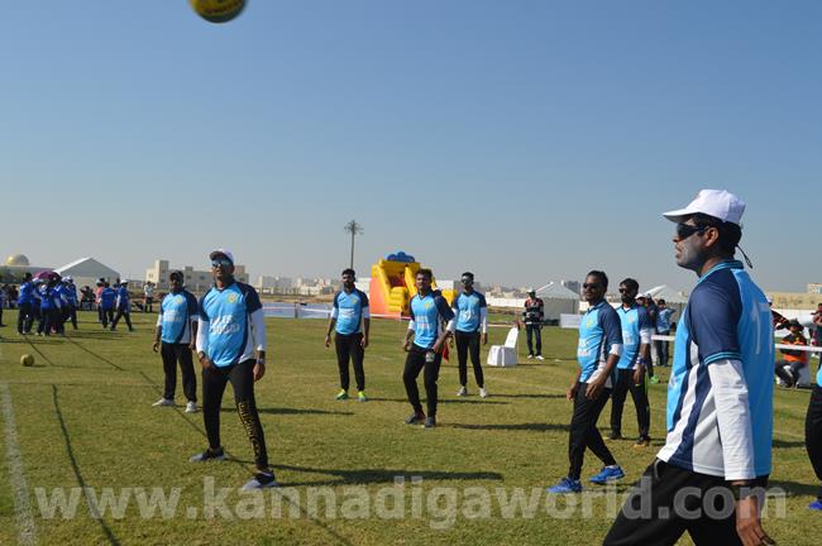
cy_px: 273
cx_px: 411
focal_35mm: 33
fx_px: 753
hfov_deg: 57.3
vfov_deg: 39.9
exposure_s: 1/320
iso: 100
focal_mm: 22
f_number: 9
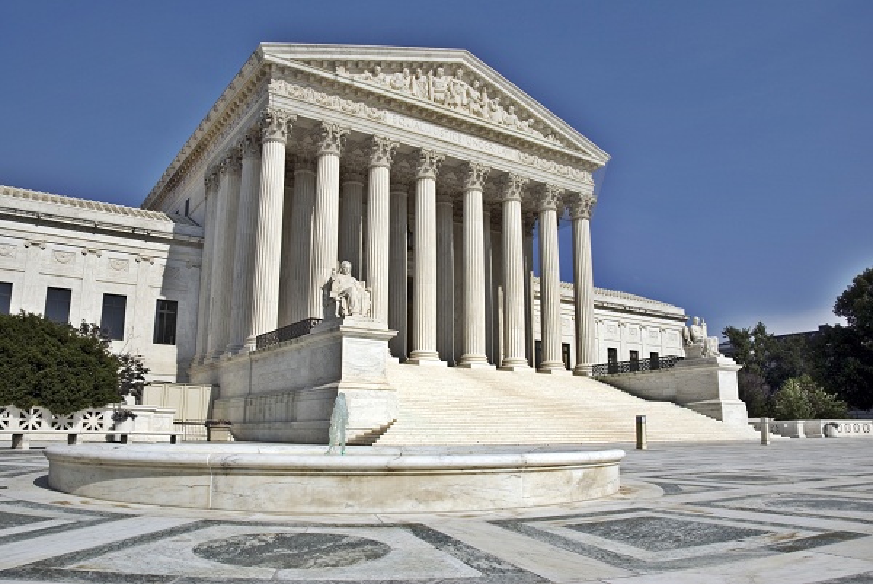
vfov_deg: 48.0
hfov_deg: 67.3
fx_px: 655
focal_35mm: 27
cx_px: 436
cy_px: 292
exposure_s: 1/160
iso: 100
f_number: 13
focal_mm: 18
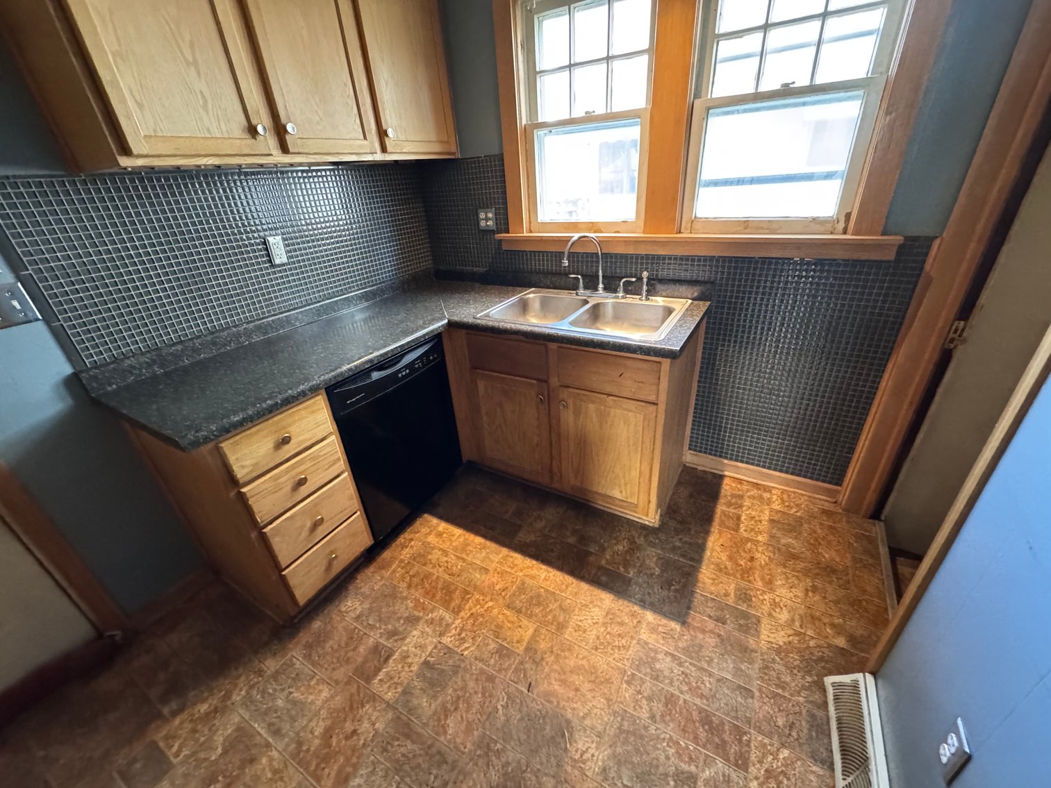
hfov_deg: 102.1
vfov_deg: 85.7
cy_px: 394
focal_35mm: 14
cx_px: 526
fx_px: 425
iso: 1250
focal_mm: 2.22
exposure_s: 1/60
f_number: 2.2
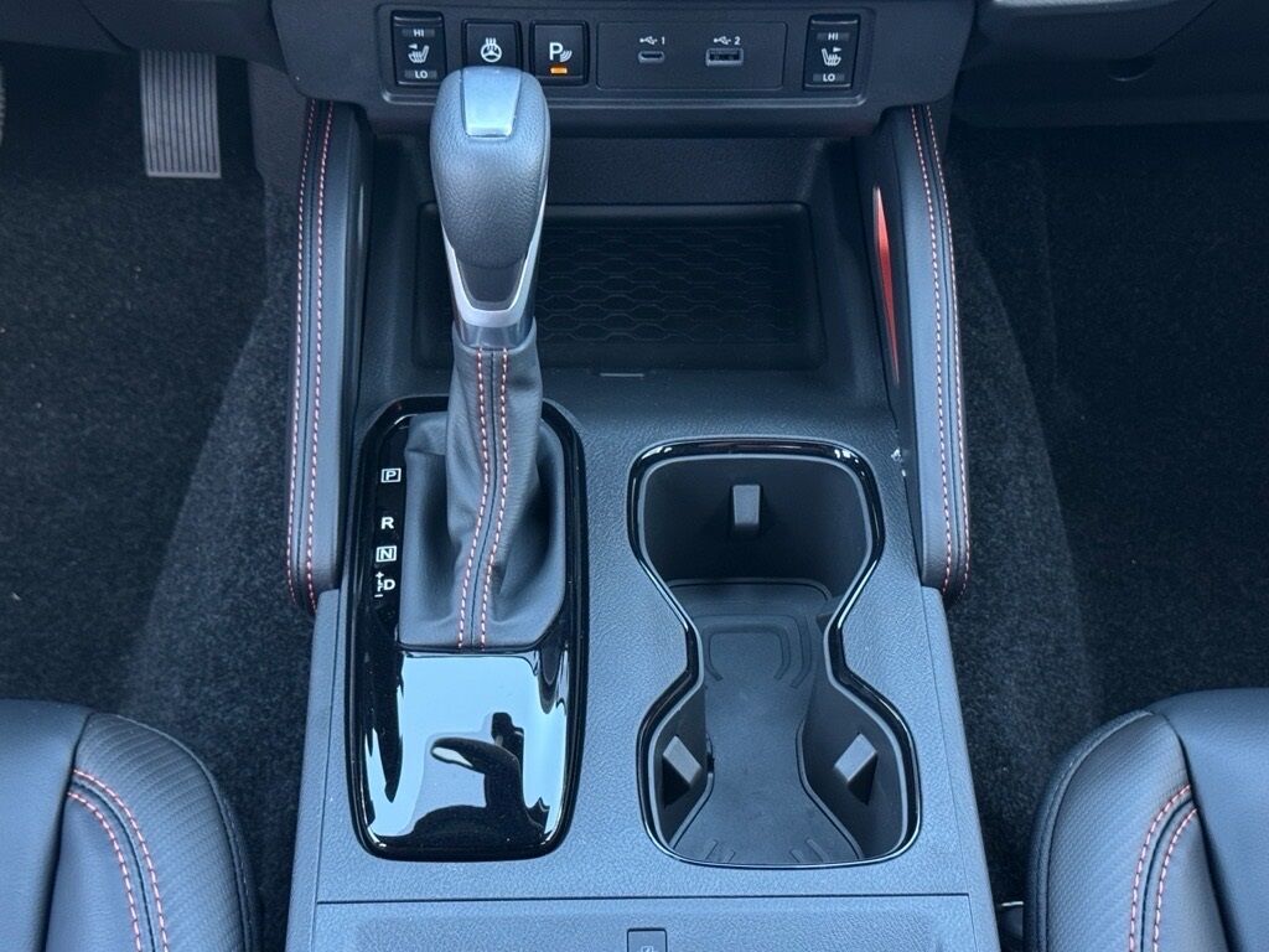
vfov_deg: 30.3
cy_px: 476
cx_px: 634
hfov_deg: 39.7
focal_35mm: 48
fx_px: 1760
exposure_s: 1/60
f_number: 1.78
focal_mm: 6.76
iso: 200
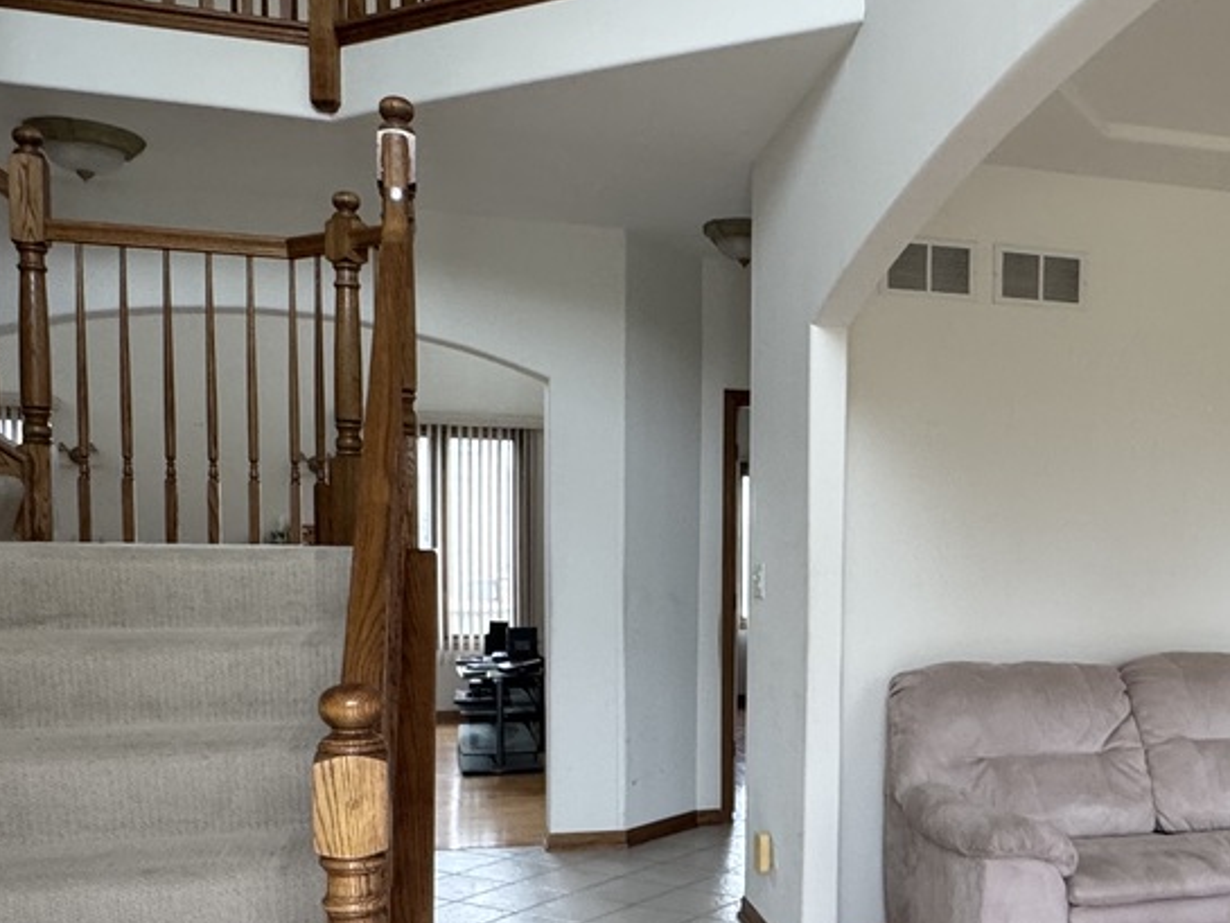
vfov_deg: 38.1
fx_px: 1315
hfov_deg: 48.7
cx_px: 876
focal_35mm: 37
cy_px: 641
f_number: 2.2
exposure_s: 1/99
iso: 250
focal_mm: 2.22
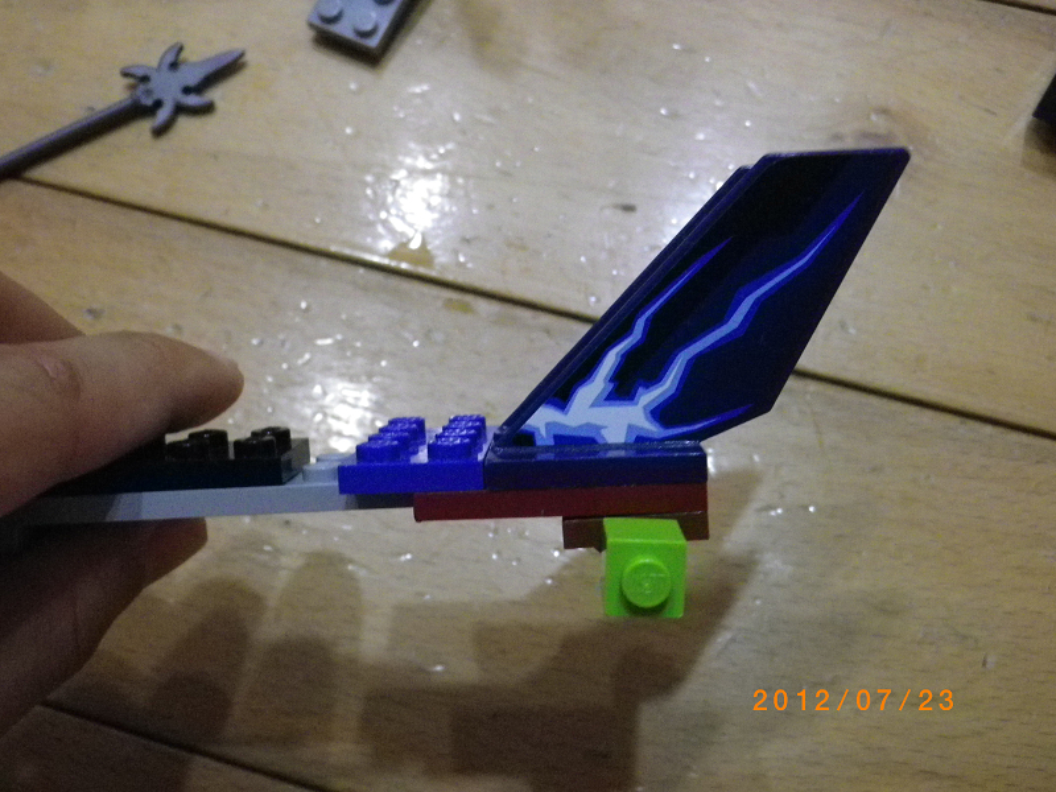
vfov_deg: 35.1
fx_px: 1251
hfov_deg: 45.8
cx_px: 528
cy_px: 396
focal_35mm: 41
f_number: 3.9
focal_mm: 7.3
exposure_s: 1/20
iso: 800
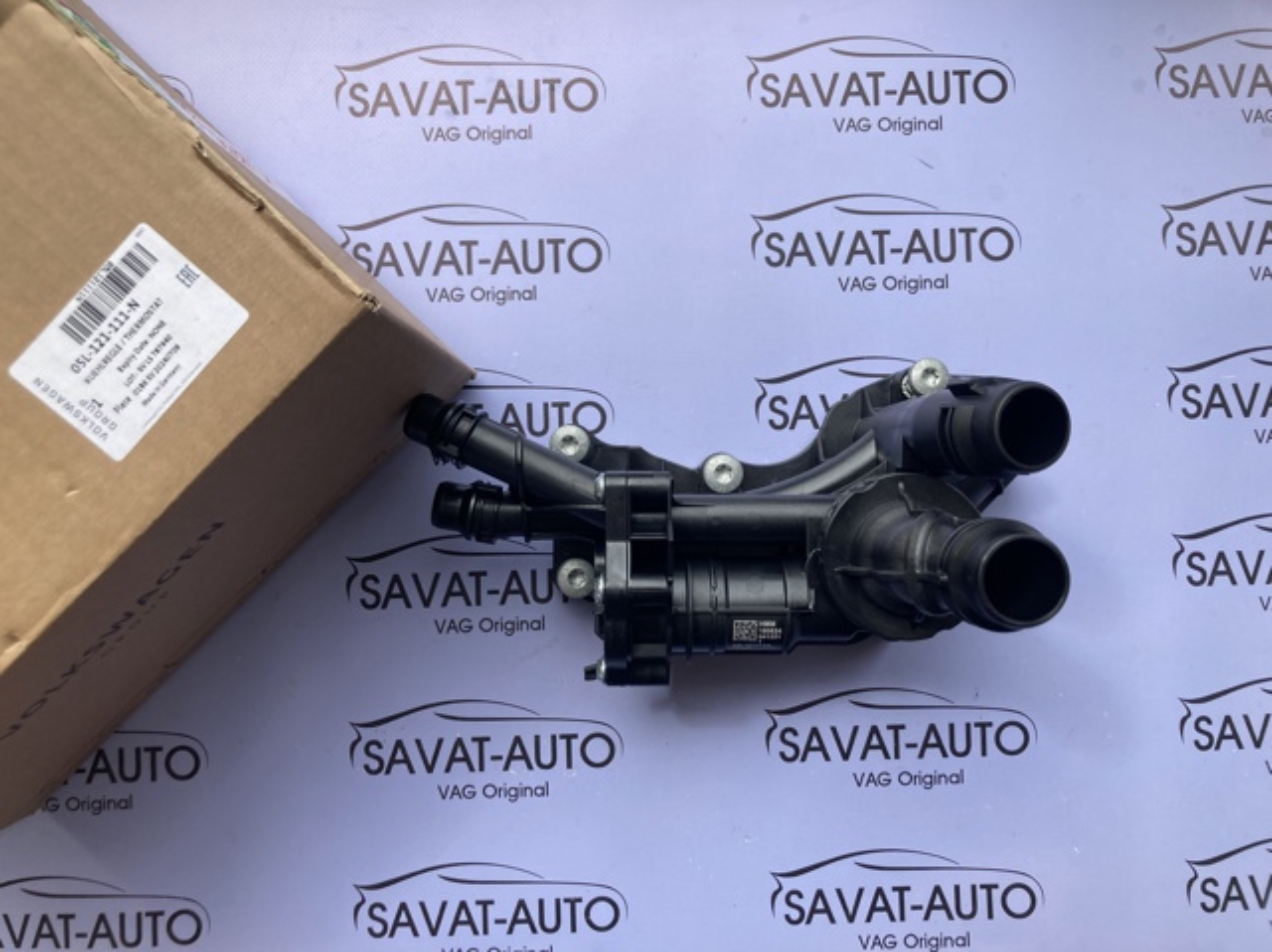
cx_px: 636
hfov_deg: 63.5
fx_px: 1028
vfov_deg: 49.7
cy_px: 476
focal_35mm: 28
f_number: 1.8
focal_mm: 3.99
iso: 20
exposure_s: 1/607
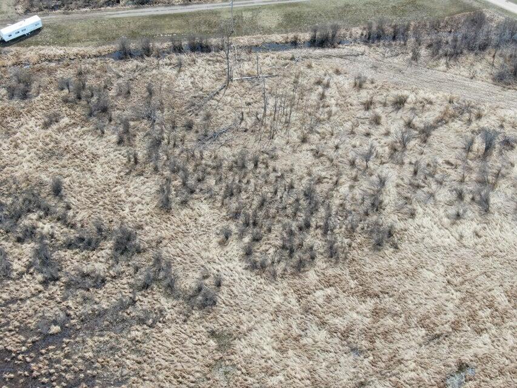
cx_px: 258
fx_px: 717
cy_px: 194
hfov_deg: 39.7
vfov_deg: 30.3
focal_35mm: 48
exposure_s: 1/400
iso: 100
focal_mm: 8.6
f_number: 3.8
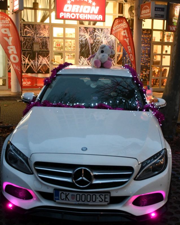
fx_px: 340
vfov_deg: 36.6
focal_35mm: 51
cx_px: 90
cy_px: 128
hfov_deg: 29.7
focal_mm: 30
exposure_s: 1/60
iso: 6400
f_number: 4
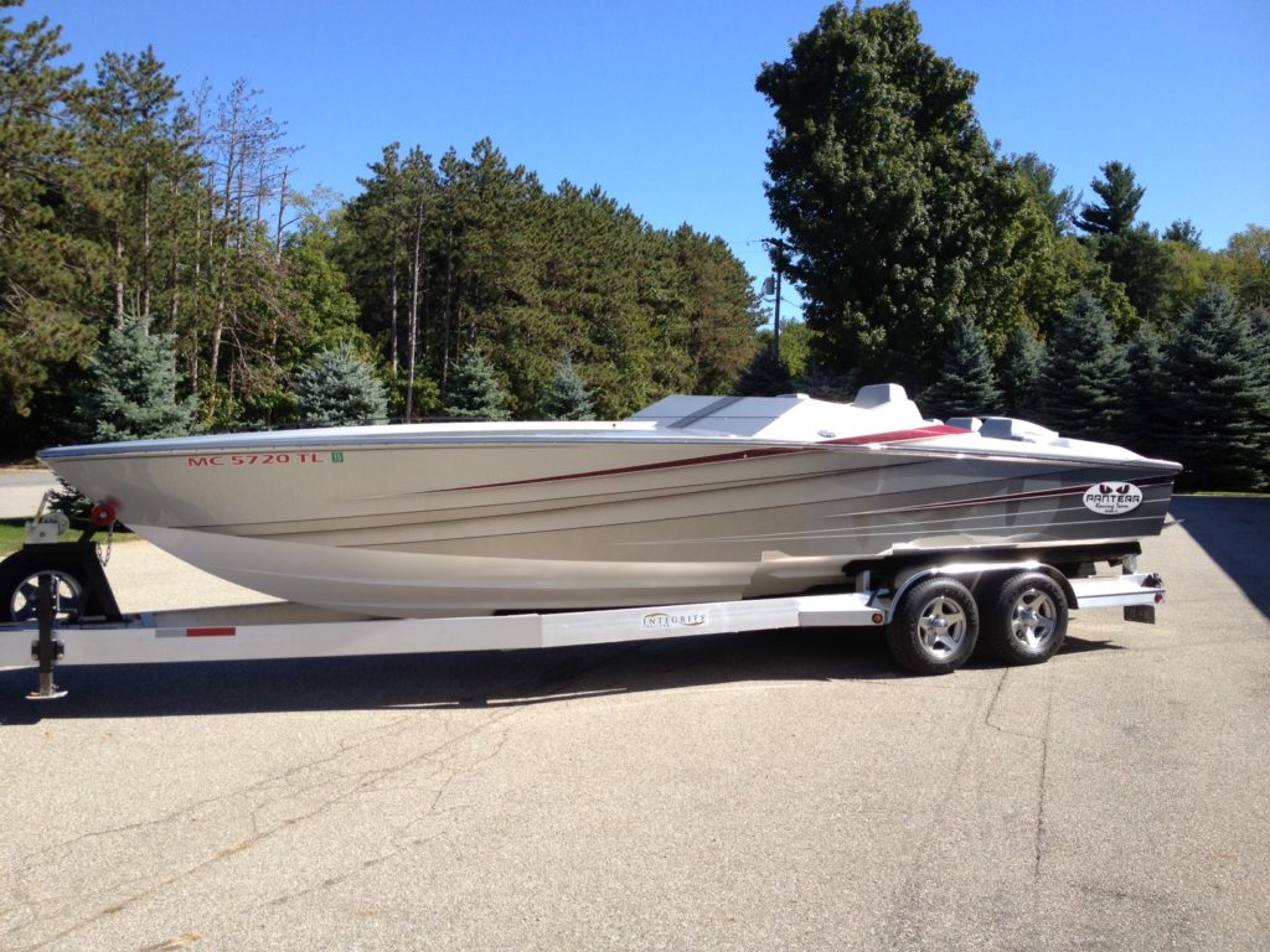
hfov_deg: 52.6
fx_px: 1284
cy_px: 476
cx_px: 635
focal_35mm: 35
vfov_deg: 40.7
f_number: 2.4
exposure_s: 1/920
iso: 64
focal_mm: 4.28
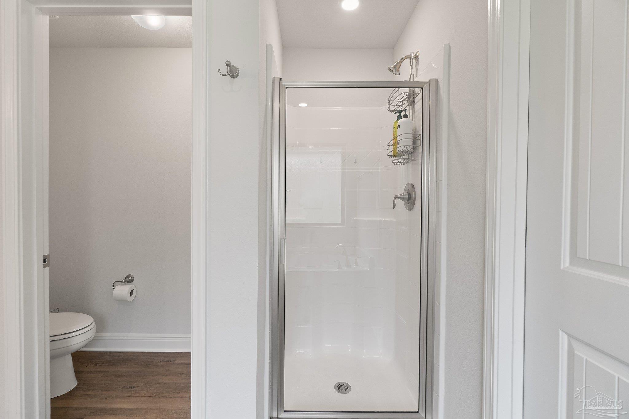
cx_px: 314
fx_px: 262
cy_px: 210
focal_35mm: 15
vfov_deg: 77.3
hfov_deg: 100.4
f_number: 8
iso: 400
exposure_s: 1/20
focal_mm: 10
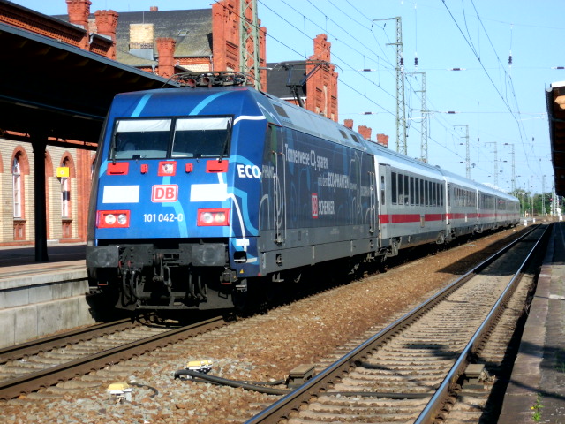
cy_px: 212
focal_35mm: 95
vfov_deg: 15.6
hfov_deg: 20.7
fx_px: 1551
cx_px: 282
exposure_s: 1/331
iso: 100
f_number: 5.7
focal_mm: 17
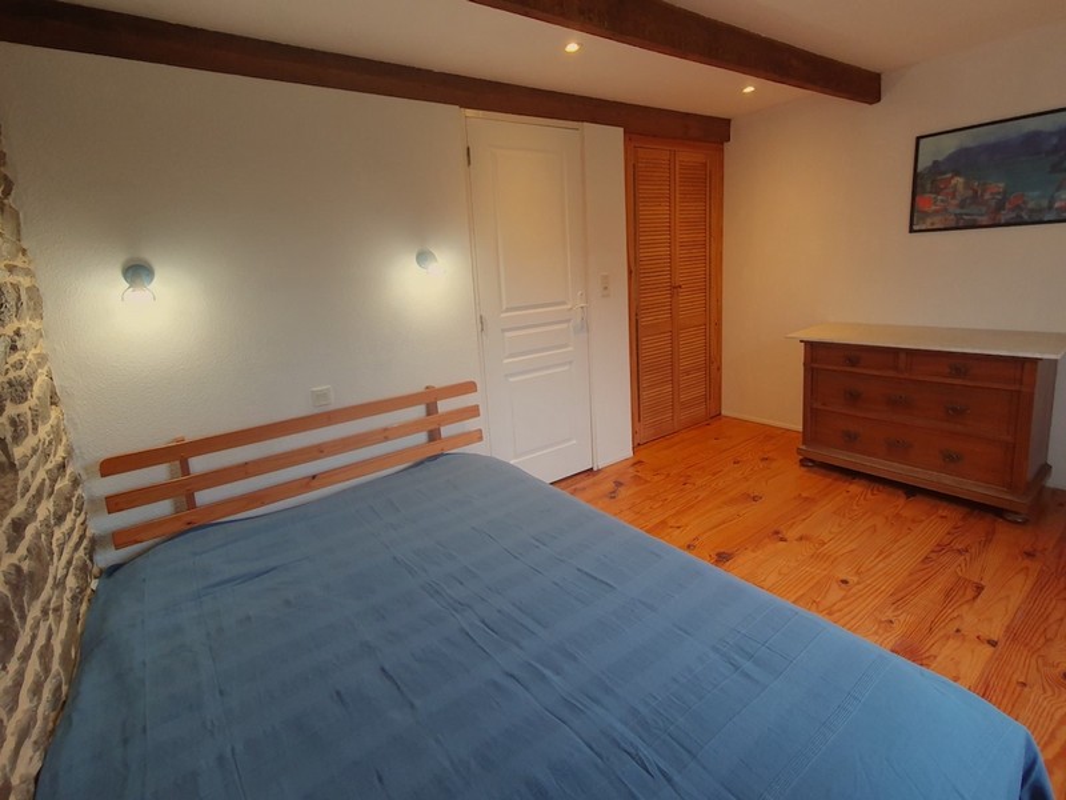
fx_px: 400
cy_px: 400
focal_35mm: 13
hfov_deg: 106.2
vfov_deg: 89.9
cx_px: 533
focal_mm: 1.8
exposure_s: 1/50
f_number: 2.2
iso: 125
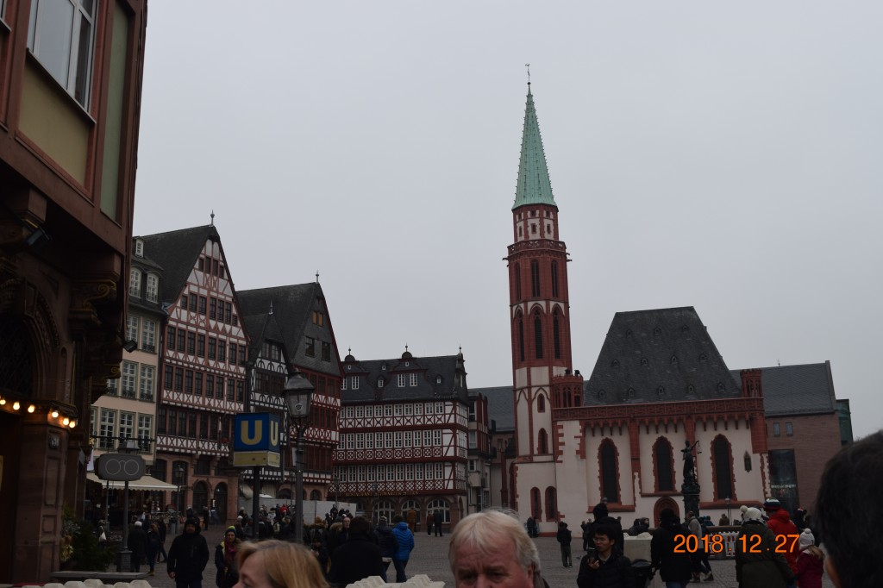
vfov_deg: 34.2
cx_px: 442
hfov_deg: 49.6
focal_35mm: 39
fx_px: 956
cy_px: 294
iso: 360
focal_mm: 26
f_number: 8
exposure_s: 1/250
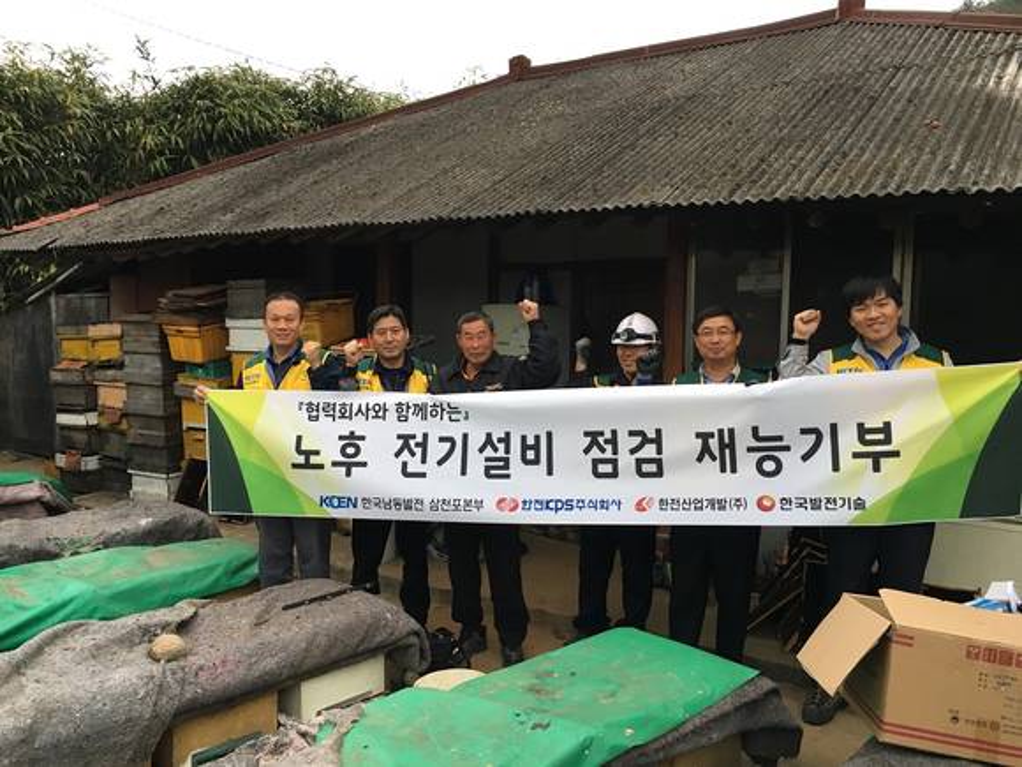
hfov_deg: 61.7
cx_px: 511
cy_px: 384
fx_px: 856
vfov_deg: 48.2
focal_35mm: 29
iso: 40
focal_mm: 4.15
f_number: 2.2
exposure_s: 1/30
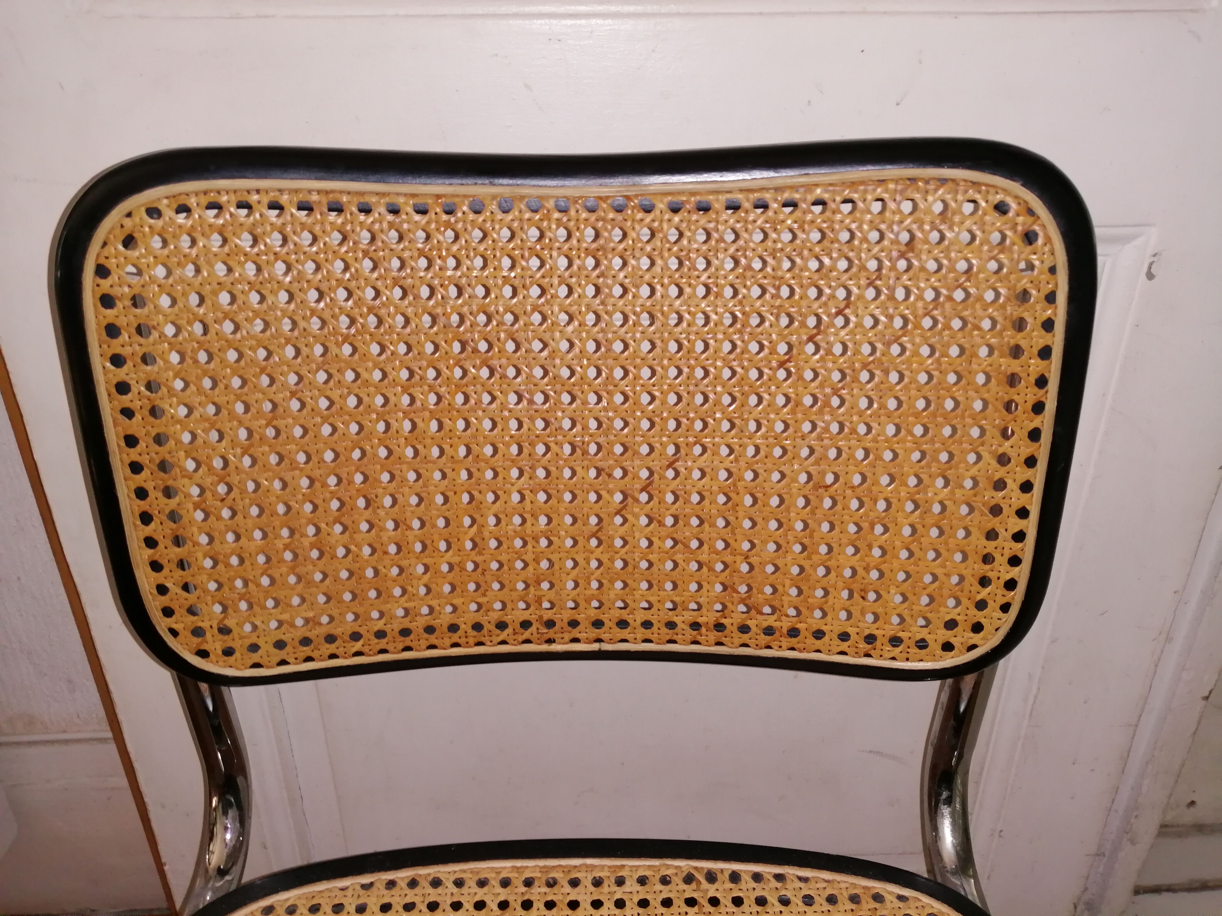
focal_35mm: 26
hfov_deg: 67.3
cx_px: 611
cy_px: 458
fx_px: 918
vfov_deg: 53.1
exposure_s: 1/33.3
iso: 100
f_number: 1.8
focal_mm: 3.62
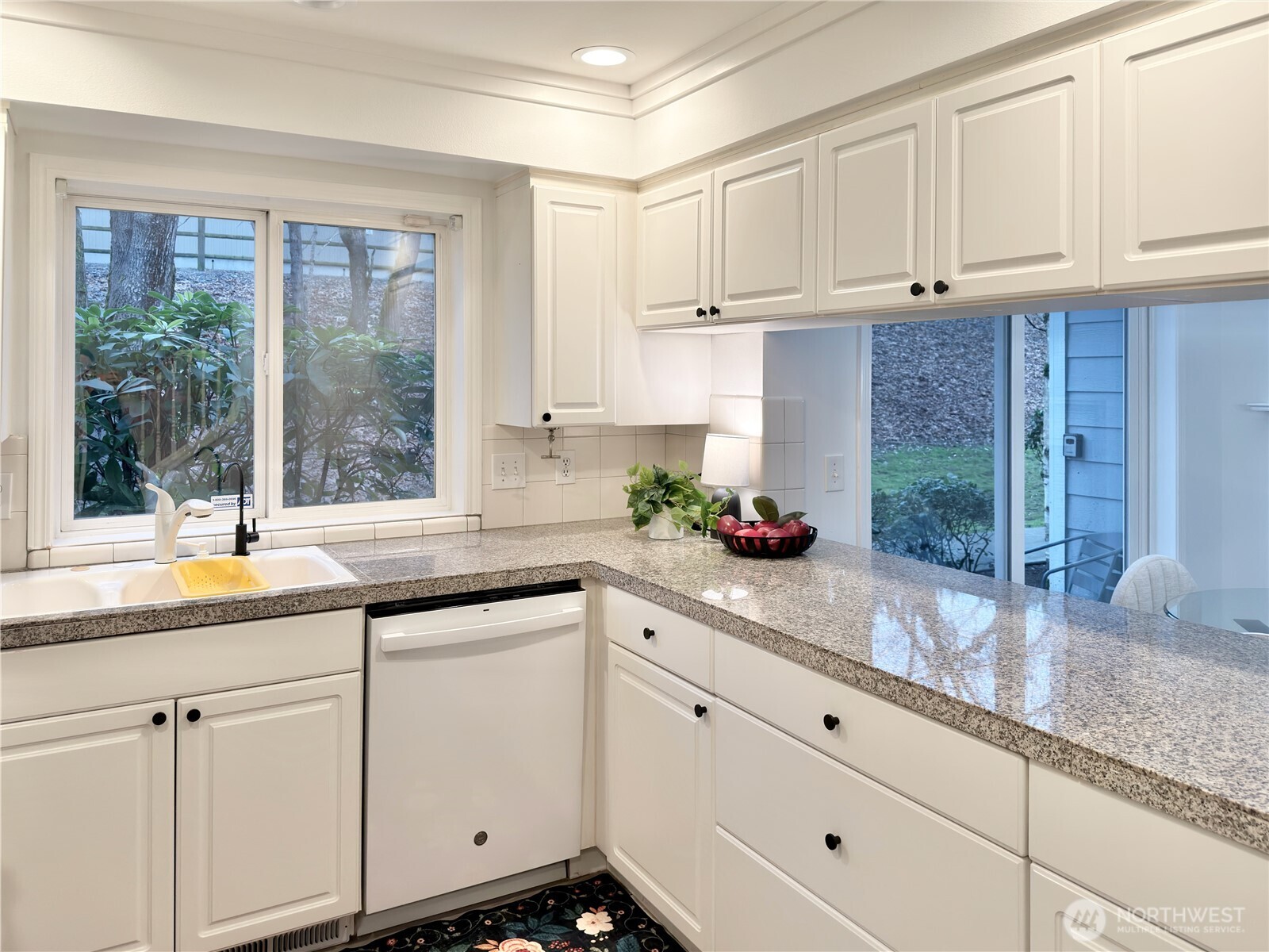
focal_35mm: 24
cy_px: 476
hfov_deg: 71.6
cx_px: 634
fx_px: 880
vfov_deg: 56.8
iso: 125
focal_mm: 6.76
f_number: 1.78
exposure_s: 1/120
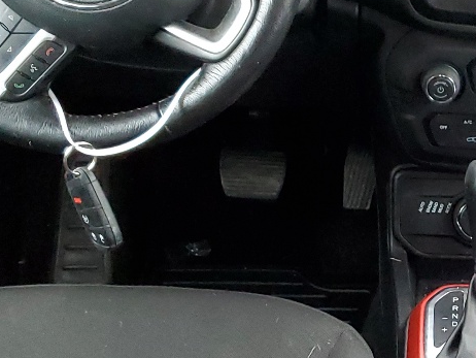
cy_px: 269
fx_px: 1238
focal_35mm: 90
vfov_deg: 16.3
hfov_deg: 21.0
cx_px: 484
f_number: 1.5
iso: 375
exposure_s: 1/60.2
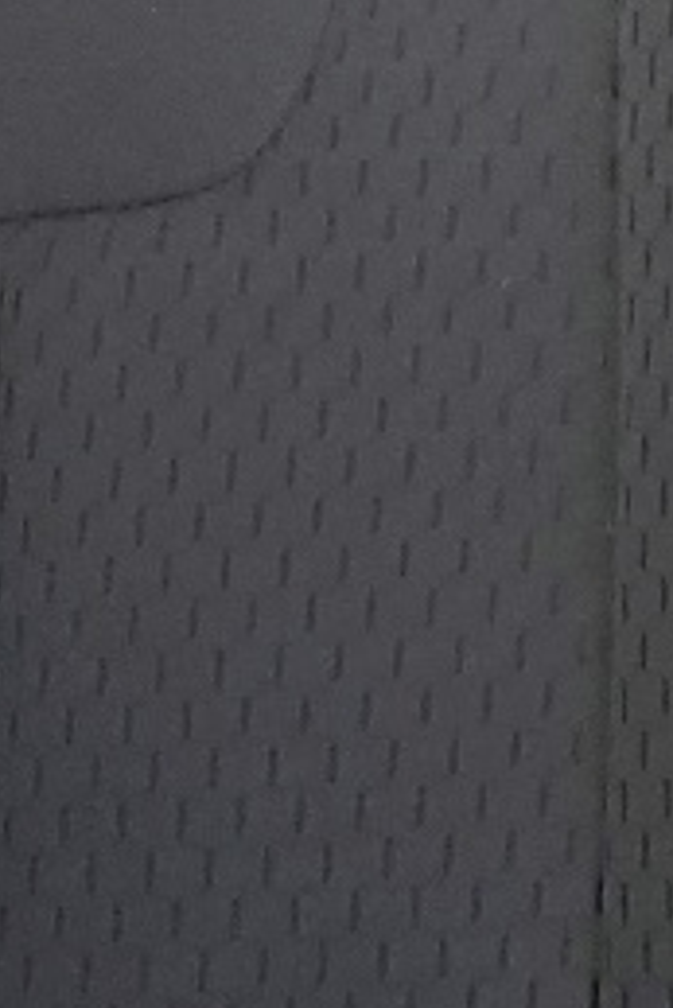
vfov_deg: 12.2
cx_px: 1906
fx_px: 4676
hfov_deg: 7.4
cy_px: -8
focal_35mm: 167
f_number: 1.5
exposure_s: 1/120
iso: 67
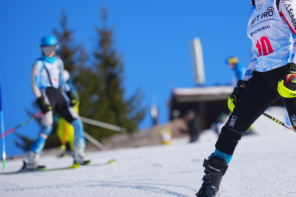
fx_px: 1784
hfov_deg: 9.5
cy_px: 83
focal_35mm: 217
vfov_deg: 6.3
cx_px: 211
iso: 100
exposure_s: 1/4000
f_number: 2.8
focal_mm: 133
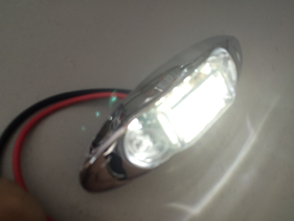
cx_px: 147
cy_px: 110
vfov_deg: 48.2
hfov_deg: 61.7
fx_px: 246
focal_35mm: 29
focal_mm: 4.15
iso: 40
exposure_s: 1/30
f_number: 2.2
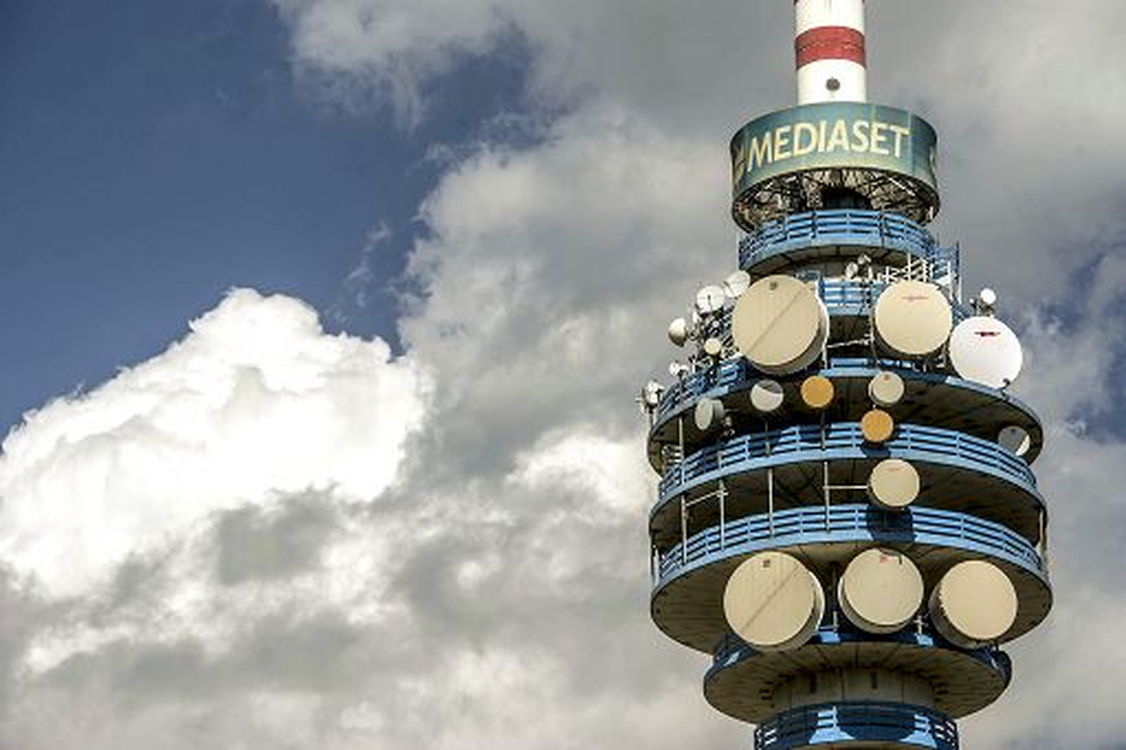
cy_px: 375
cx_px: 563
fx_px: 4377
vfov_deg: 9.8
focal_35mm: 140
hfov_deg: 14.7
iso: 100
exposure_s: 1/800
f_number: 8
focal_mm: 140
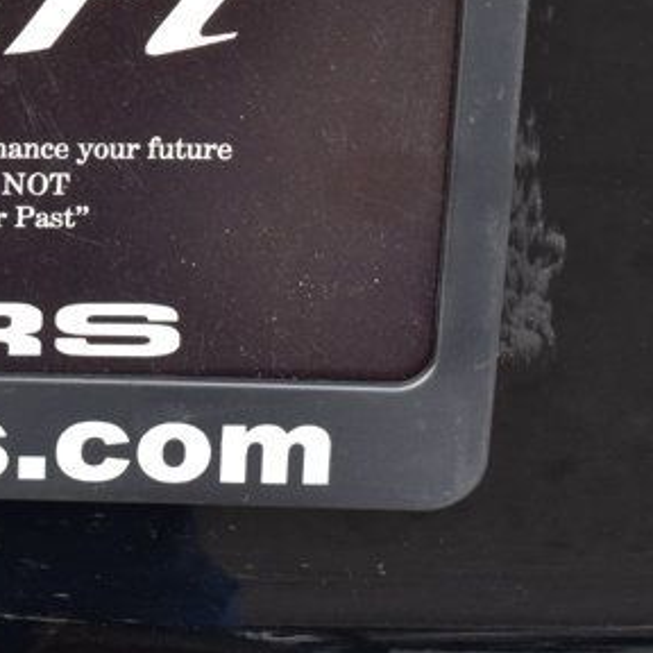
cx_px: -358
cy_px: -88
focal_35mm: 132
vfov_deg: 13.0
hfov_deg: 12.5
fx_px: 2807
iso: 400
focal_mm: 29
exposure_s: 1/80
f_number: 9
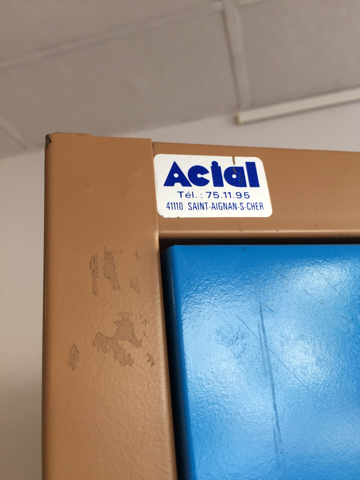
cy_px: 240
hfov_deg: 48.2
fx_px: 402
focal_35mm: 29
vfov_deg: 61.7
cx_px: 180
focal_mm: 4.15
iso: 40
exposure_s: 1/50
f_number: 2.2
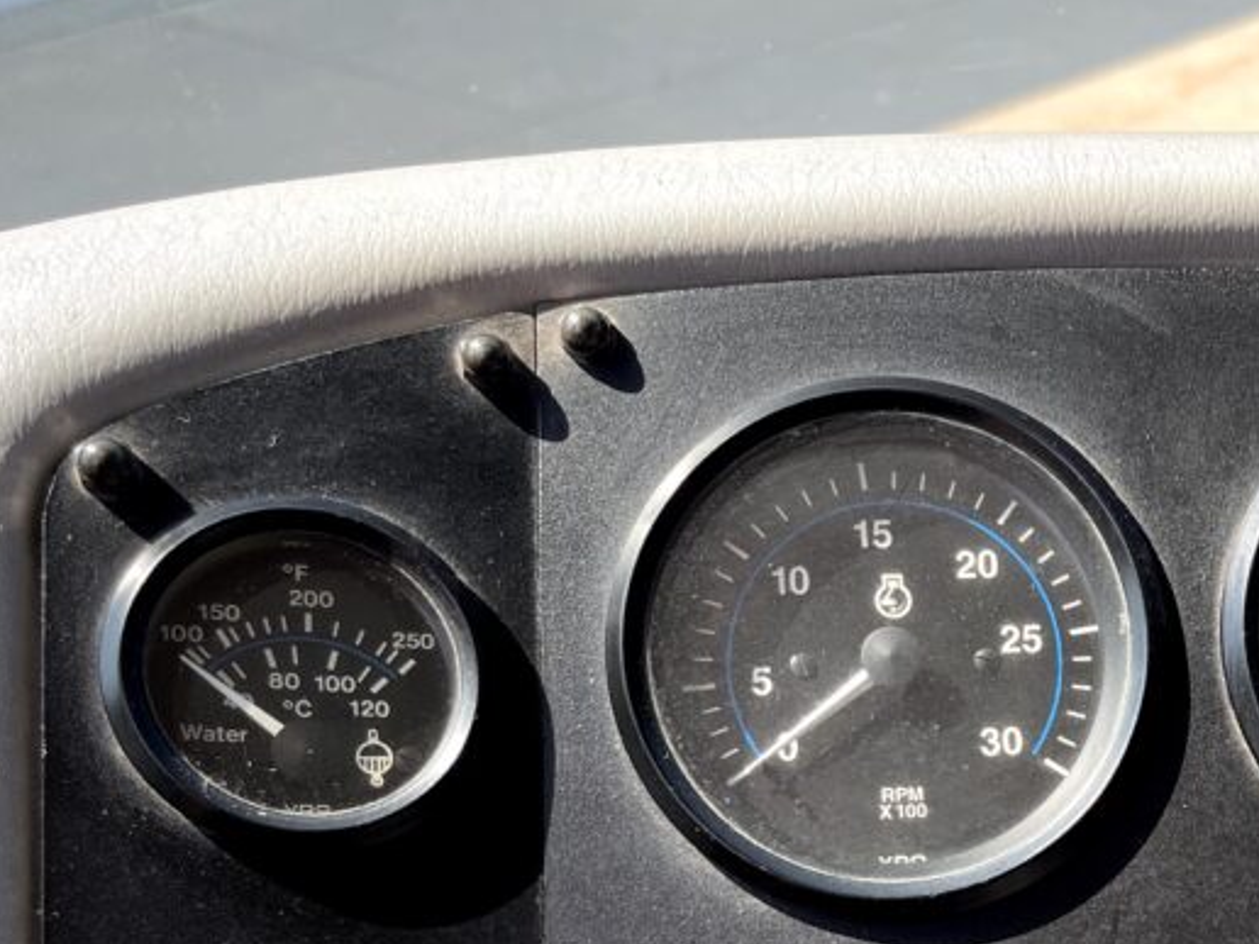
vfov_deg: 23.6
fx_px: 2146
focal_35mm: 59
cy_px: 971
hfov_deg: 30.4
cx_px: 1264
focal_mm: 5.1
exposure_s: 1/446
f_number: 1.6
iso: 32
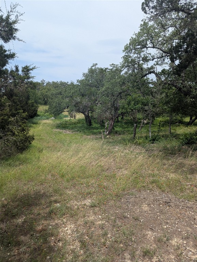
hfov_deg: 56.9
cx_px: 98
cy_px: 131
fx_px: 182
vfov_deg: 71.5
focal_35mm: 24
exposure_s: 1/2262
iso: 47
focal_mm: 6.81
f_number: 1.85
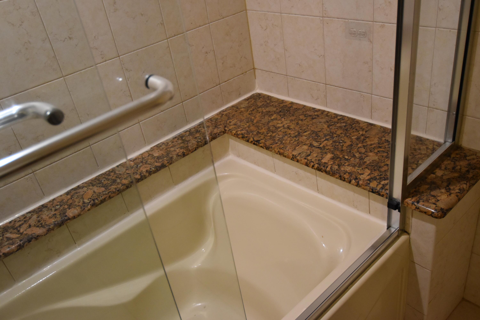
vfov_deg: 43.6
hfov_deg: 61.9
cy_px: 160
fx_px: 400
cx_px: 240
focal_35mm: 30
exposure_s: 1/125
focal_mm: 20
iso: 1400
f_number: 4
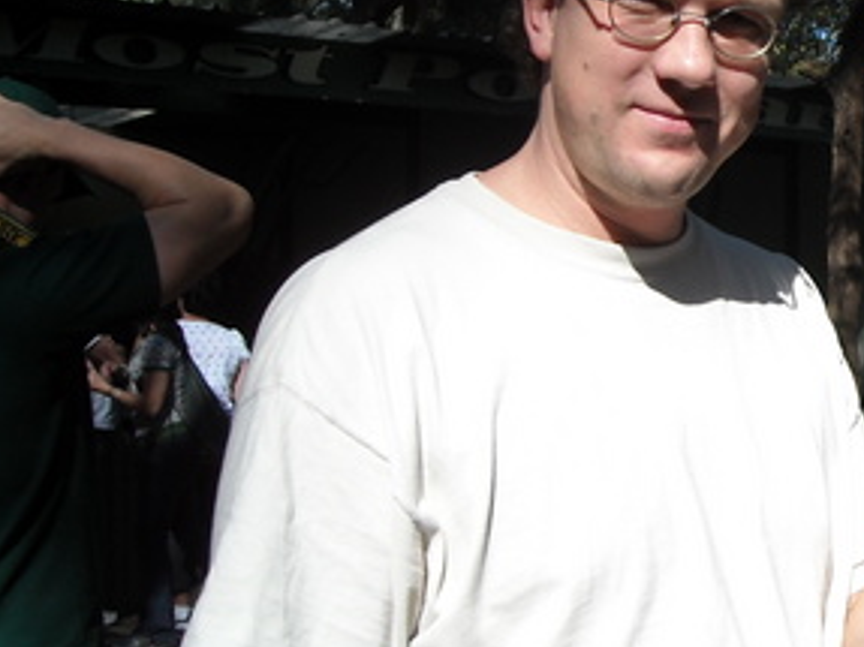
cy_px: 232
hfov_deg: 23.7
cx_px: 909
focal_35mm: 78
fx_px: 1946
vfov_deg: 18.8
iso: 64
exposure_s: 1/239
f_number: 5.6
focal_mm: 5.7
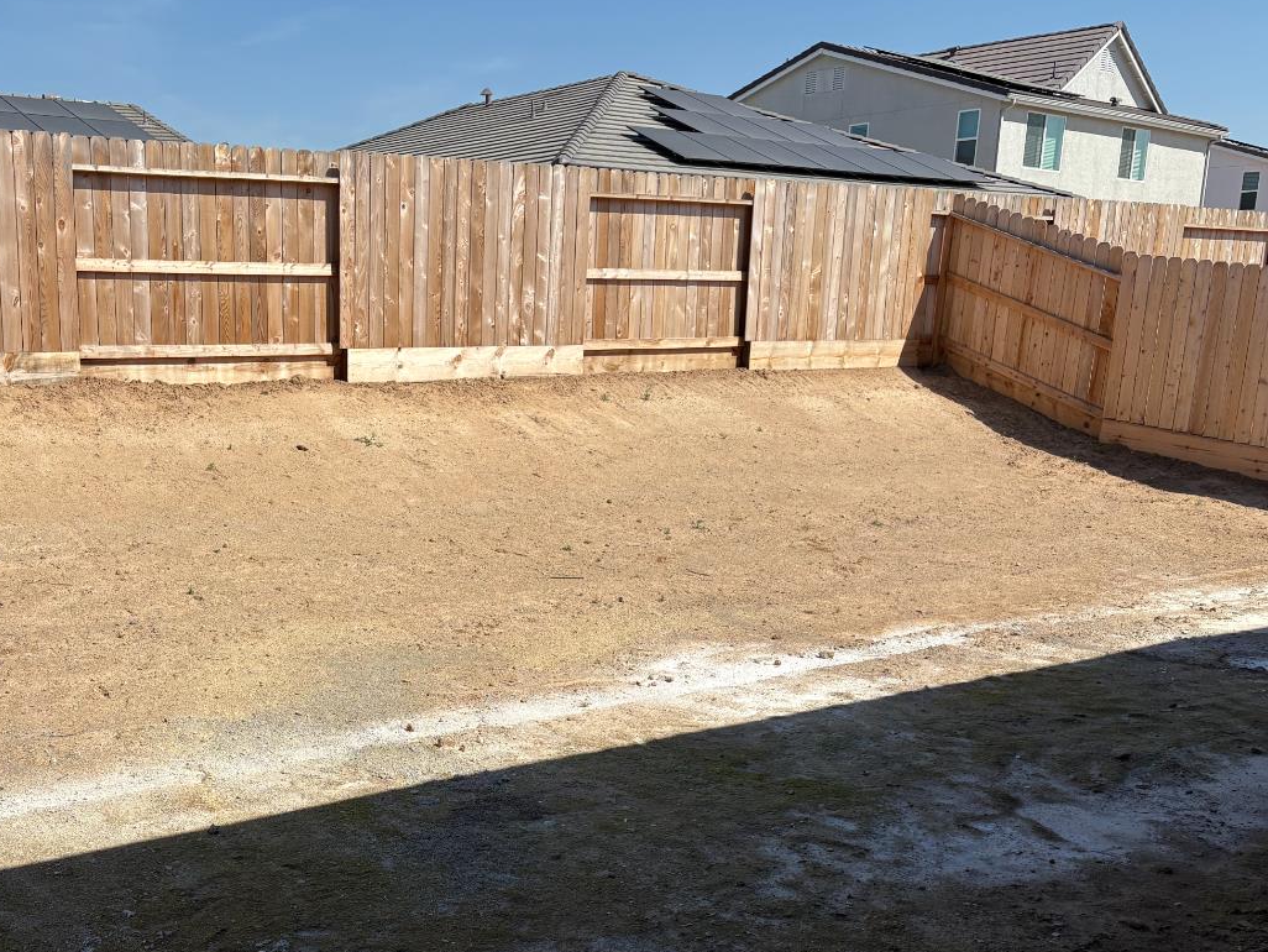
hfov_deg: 47.8
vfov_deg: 37.3
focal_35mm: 38
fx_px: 1392
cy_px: 637
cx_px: 377
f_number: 1.6
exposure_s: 1/4950
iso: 50
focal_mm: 5.96
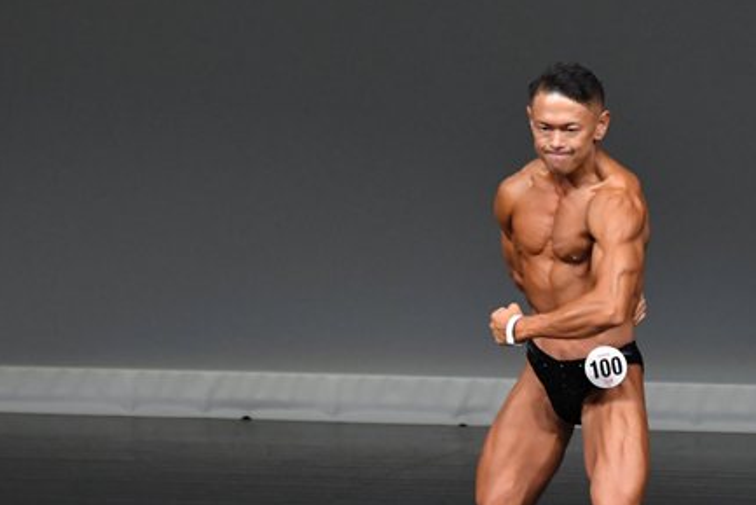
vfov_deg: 2.2
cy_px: 358
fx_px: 12961
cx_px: 588
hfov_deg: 3.3
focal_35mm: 617
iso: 4000
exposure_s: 1/400
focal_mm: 230
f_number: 5.6
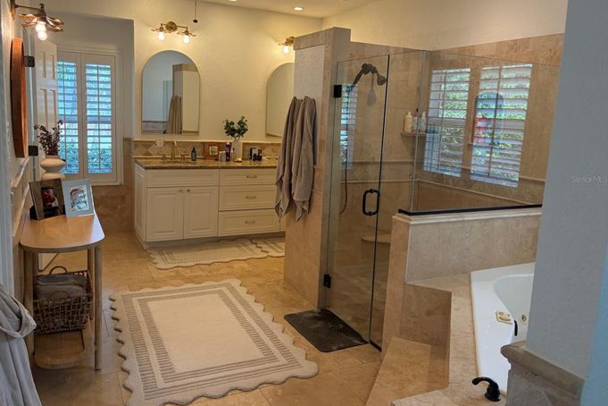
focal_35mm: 28
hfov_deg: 65.5
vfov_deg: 46.3
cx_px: 294
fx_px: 473
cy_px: 179
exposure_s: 1/120
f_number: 1.6
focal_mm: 5.96
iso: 160
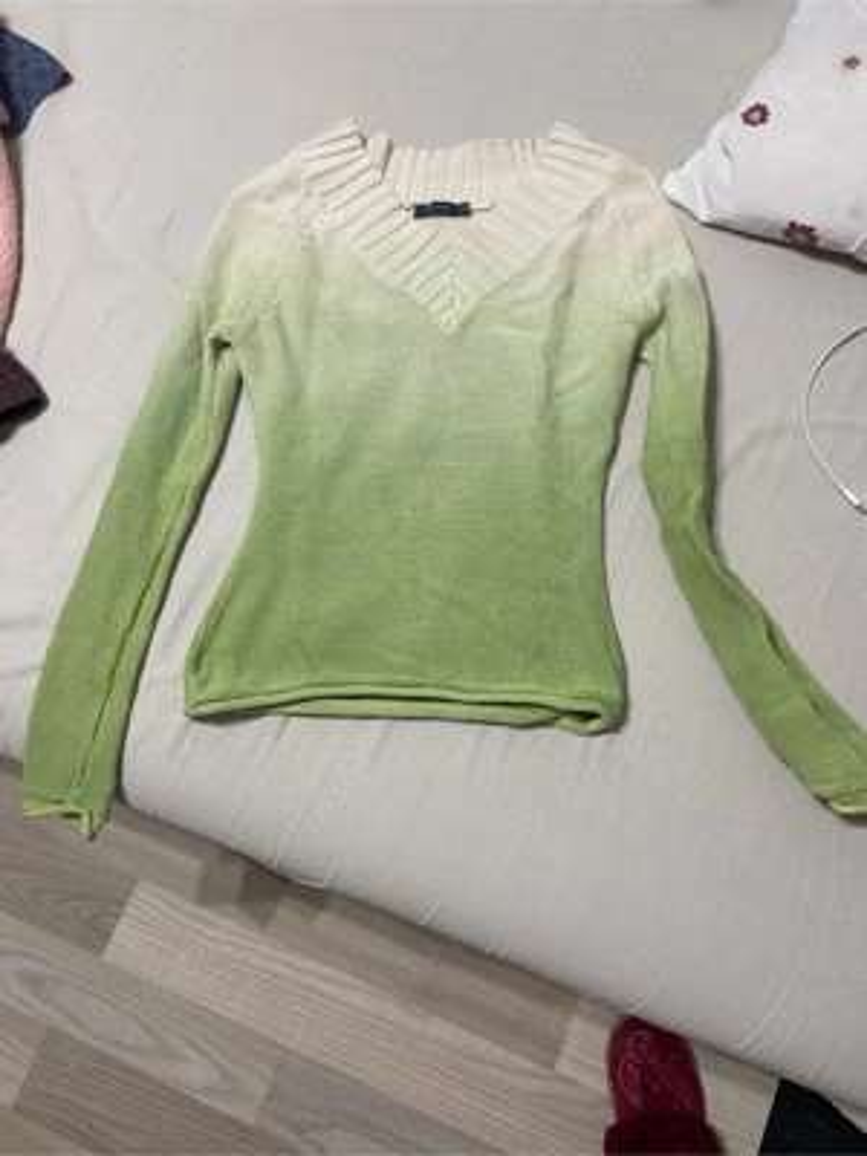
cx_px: 434
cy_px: 578
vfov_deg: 67.3
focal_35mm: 26
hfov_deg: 53.1
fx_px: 868
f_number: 1.8
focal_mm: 4.25
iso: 160
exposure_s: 1/50
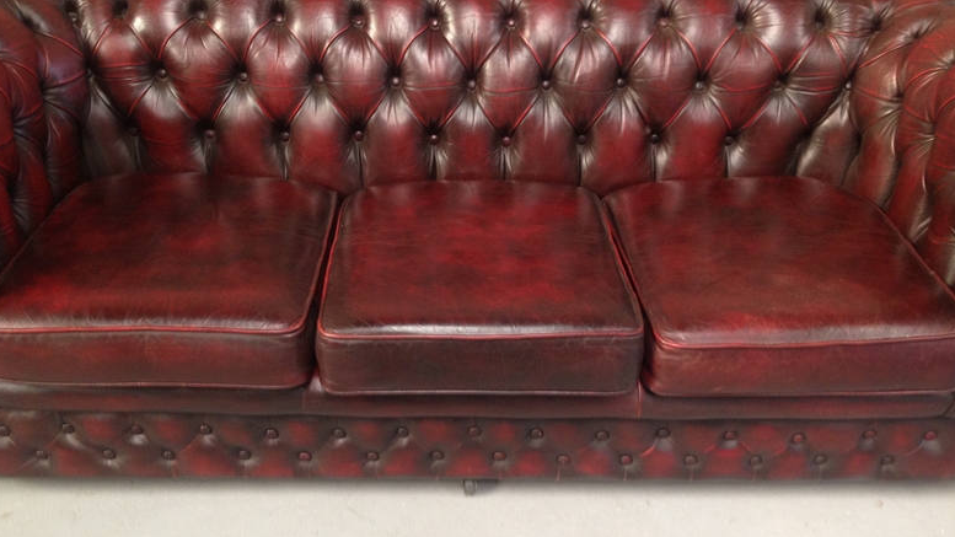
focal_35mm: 37
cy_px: 318
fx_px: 937
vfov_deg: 31.9
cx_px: 466
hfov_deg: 54.0
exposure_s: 1/20
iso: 125
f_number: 2.4
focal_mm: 4.12
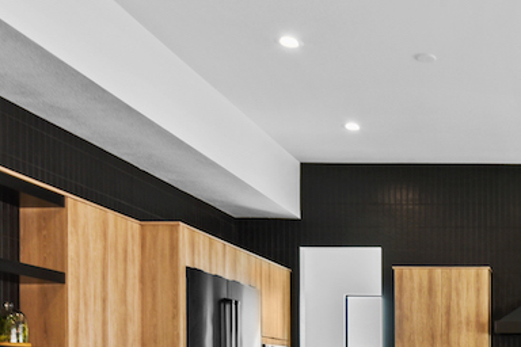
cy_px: 388
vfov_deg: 25.0
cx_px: 558
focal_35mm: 50
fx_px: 724
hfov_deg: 34.7
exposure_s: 1/3
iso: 250
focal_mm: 16
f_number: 13
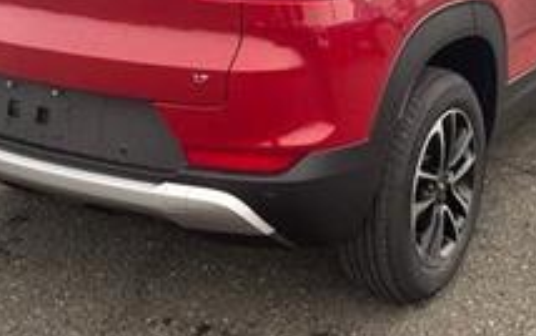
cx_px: 298
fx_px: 950
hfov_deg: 31.5
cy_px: 10
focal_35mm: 65
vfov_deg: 19.5
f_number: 1.6
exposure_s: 1/101
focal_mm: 4.2
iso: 125
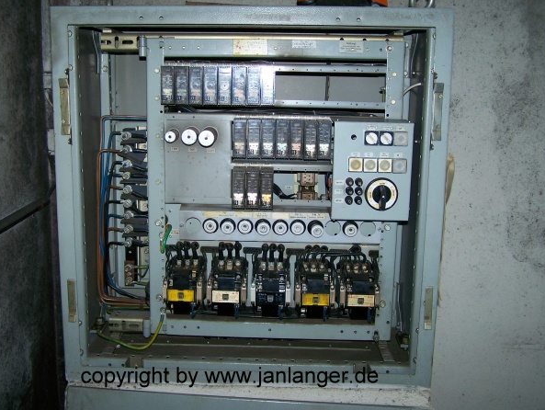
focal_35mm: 41
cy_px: 190
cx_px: 254
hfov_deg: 45.7
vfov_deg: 35.2
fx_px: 646
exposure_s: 1/60
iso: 100
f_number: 2.8
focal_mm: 6.3
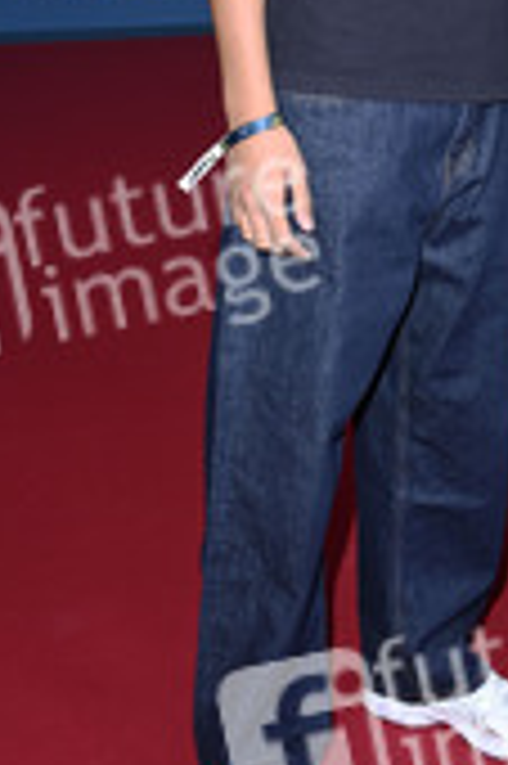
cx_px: 580
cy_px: 40
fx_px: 1697
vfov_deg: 24.5
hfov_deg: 16.4
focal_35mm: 80
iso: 800
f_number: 5.6
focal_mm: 34
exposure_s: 1/200
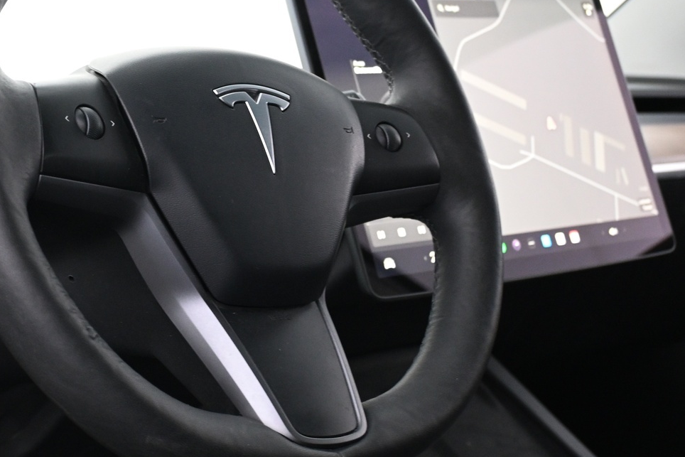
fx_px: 1511
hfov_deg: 25.3
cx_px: 194
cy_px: 137
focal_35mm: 79
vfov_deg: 17.1
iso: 1600
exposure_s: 1/13
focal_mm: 31.5
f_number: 5
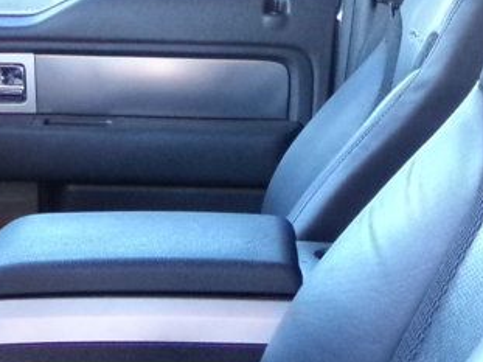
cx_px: 199
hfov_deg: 24.7
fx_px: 1102
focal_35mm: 79
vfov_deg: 17.2
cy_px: 513
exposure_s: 1/60
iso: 800
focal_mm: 4.3
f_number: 3.7
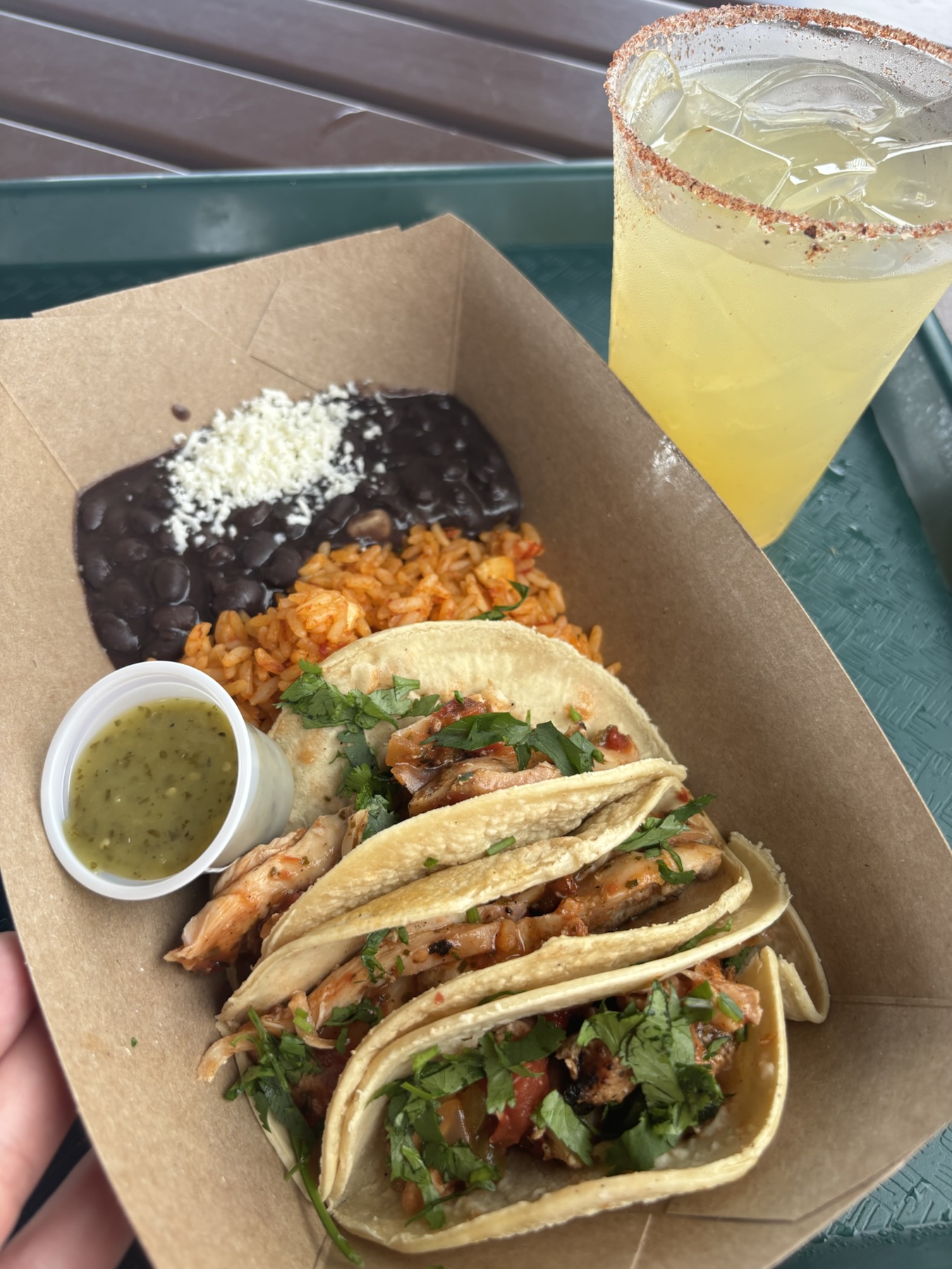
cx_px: 476
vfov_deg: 67.3
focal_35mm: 26
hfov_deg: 53.1
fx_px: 953
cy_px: 634
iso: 40
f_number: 1.6
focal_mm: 5.96
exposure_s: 1/228
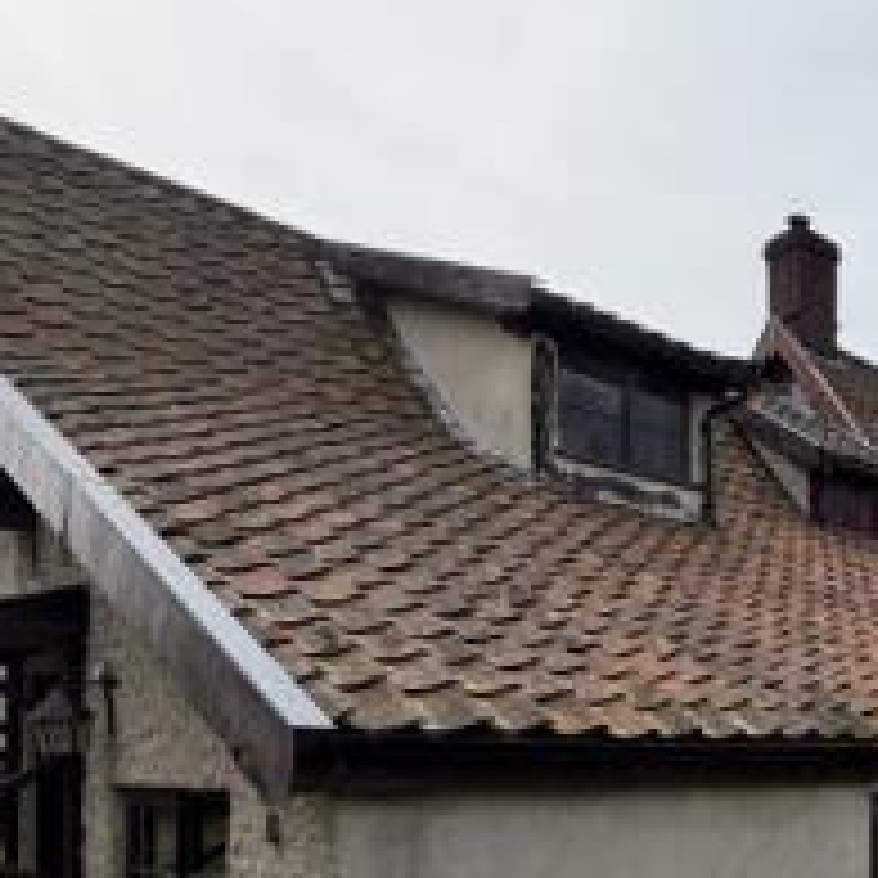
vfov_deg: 42.2
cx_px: 979
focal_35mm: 37
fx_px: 1062
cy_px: 745
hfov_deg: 37.2
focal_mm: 2.22
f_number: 2.2
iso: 25
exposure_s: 1/876
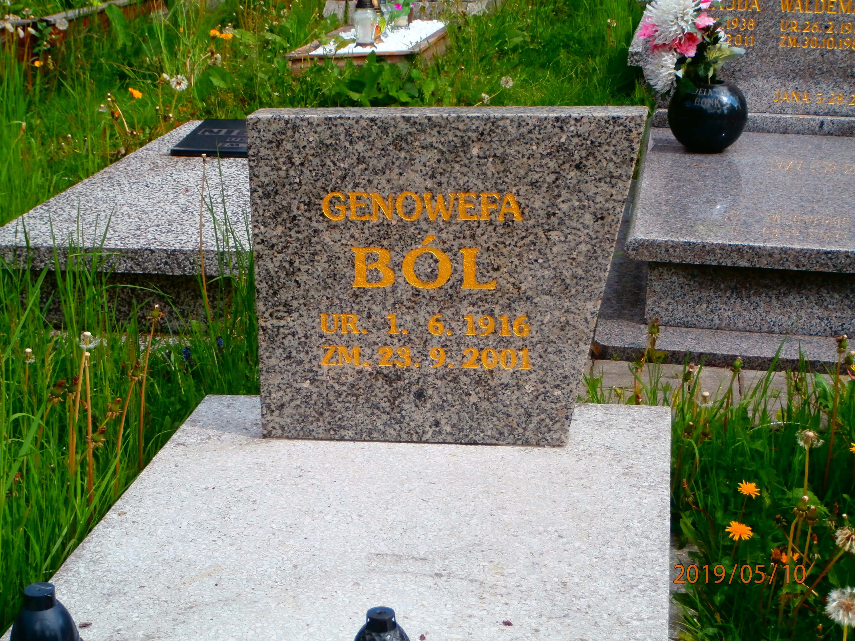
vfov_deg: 21.6
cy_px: 320
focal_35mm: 68
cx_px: 428
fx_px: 1680
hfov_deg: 28.6
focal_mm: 12.1
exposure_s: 1/320
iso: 100
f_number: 4.7
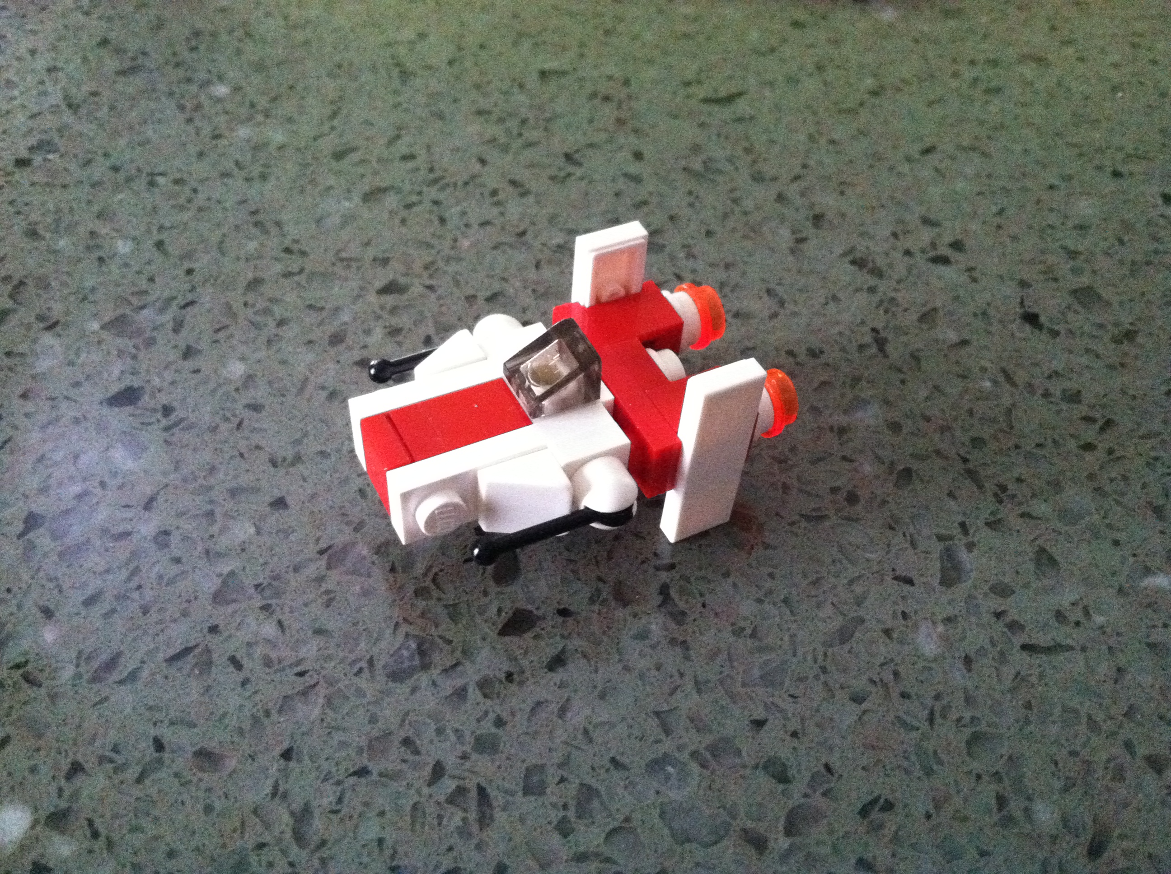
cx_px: 586
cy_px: 437
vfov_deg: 40.6
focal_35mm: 35
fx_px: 1182
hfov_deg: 52.7
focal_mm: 3.85
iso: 1000
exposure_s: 1/15
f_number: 2.8
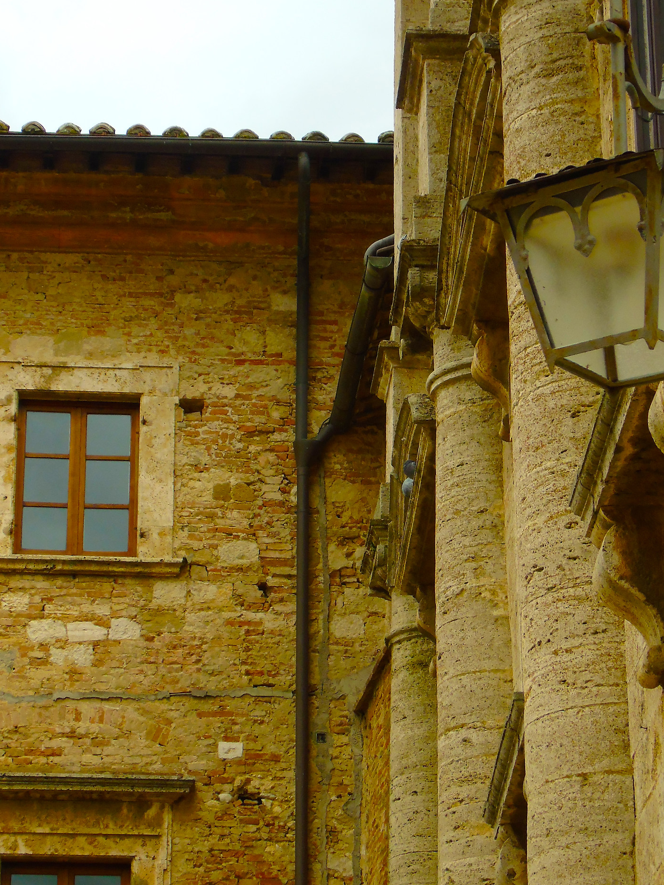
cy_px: 393
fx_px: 3095
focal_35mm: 121
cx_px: 345
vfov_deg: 16.3
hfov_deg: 12.2
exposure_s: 1/500
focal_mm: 17
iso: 200
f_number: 4.3
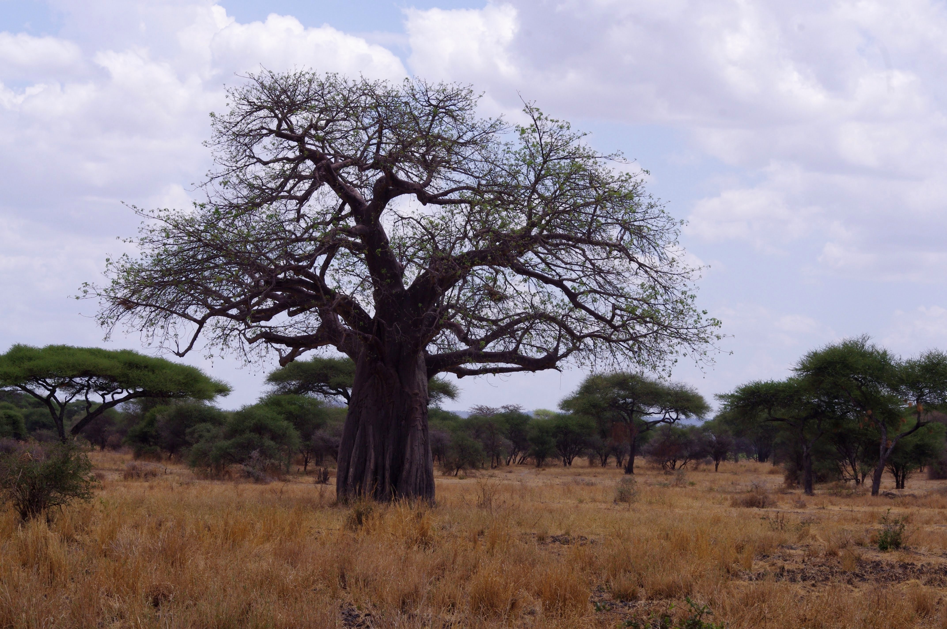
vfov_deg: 13.0
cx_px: 474
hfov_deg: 19.5
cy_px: 314
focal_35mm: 105
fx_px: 2759
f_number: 11
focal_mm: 70
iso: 400
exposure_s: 1/640
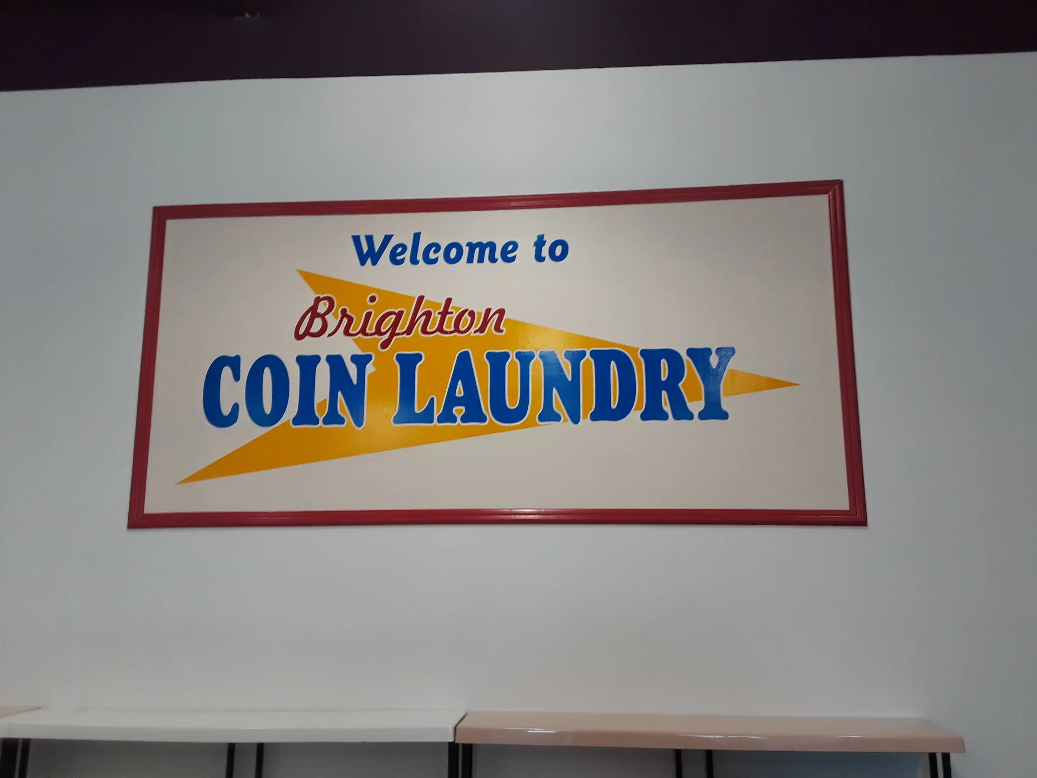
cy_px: 389
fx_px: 839
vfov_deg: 49.7
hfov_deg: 63.4
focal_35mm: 28
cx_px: 518
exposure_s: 1/40
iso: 50
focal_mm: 2.9
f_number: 1.9
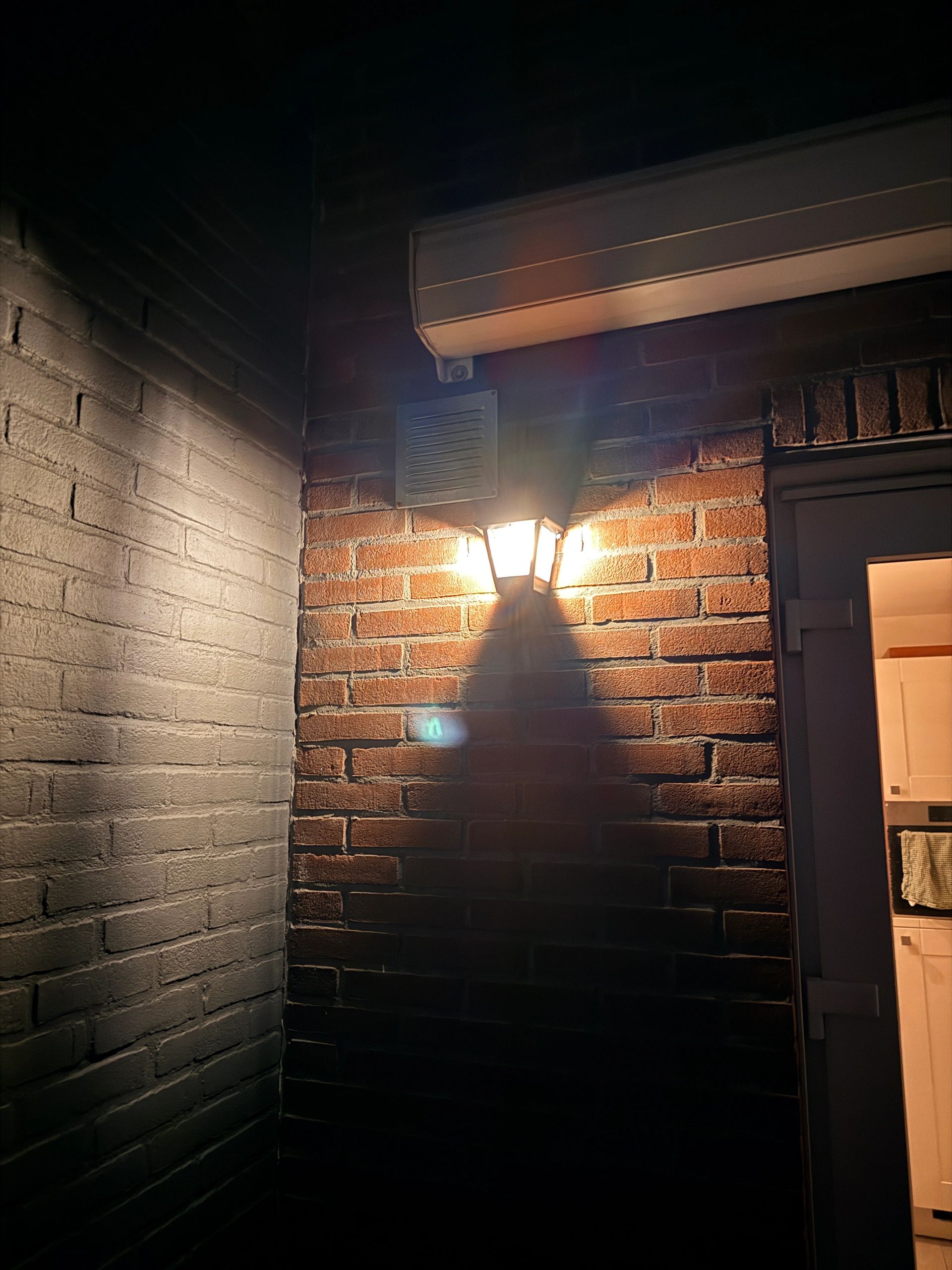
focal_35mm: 24
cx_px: 476
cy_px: 635
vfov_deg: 71.6
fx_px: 880
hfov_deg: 56.8
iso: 1000
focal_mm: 6.76
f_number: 1.78
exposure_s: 1/5
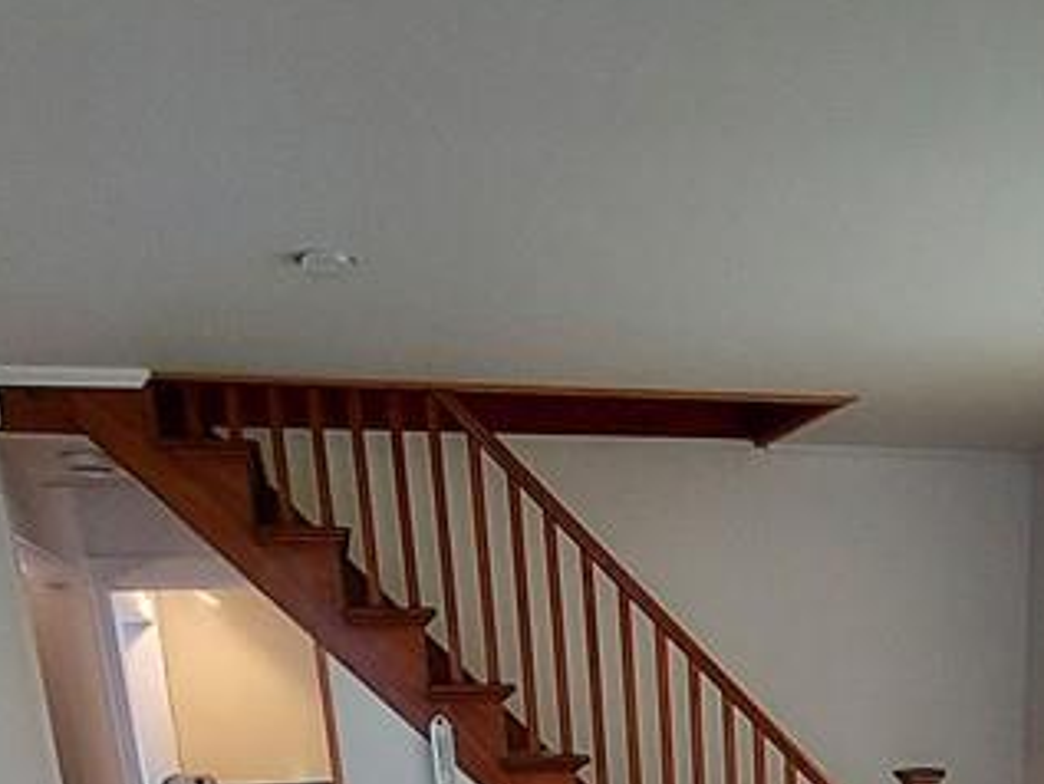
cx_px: 827
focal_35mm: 42
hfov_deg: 42.9
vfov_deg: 25.6
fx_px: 1267
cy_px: 1179
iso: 320
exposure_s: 1/25
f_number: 2.2
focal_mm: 1.74
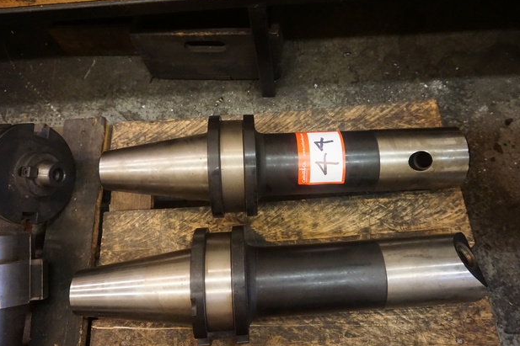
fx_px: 404
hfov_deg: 65.4
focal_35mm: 28
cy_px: 165
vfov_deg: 46.4
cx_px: 273
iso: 3200
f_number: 3.5
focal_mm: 16
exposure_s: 1/80
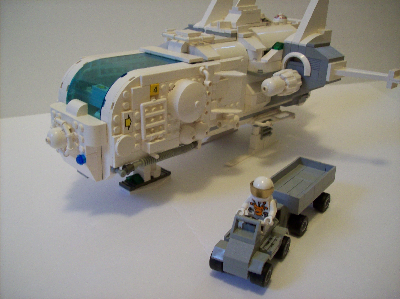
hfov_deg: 51.4
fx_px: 416
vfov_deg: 39.6
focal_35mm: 36
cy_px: 150
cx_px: 200
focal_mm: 6
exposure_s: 1/10.7
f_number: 2.7
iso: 160
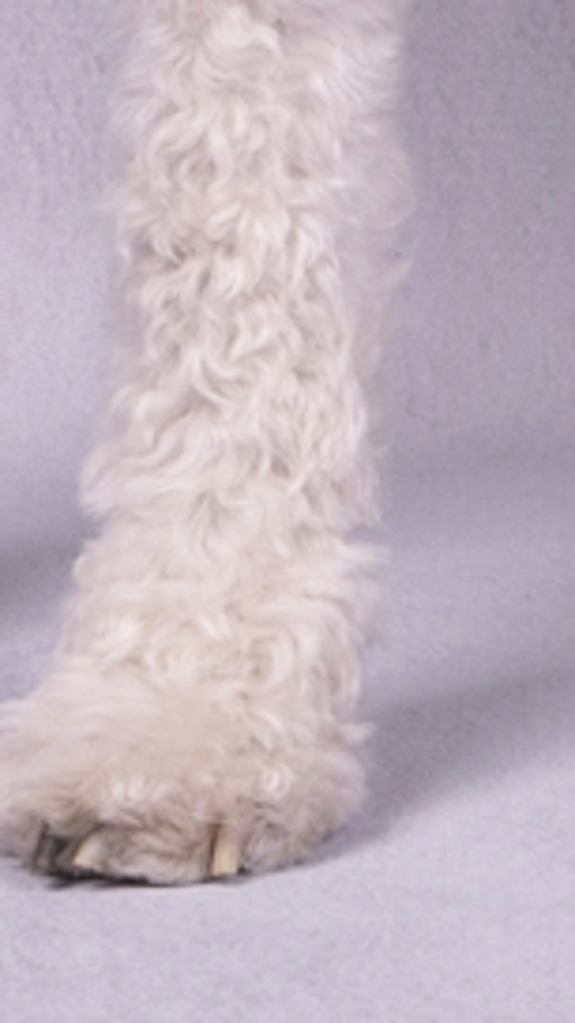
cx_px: 816
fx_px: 10029
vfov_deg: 5.7
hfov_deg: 3.3
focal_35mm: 370
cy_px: -1277
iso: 250
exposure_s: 1/125
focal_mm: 48
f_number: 11
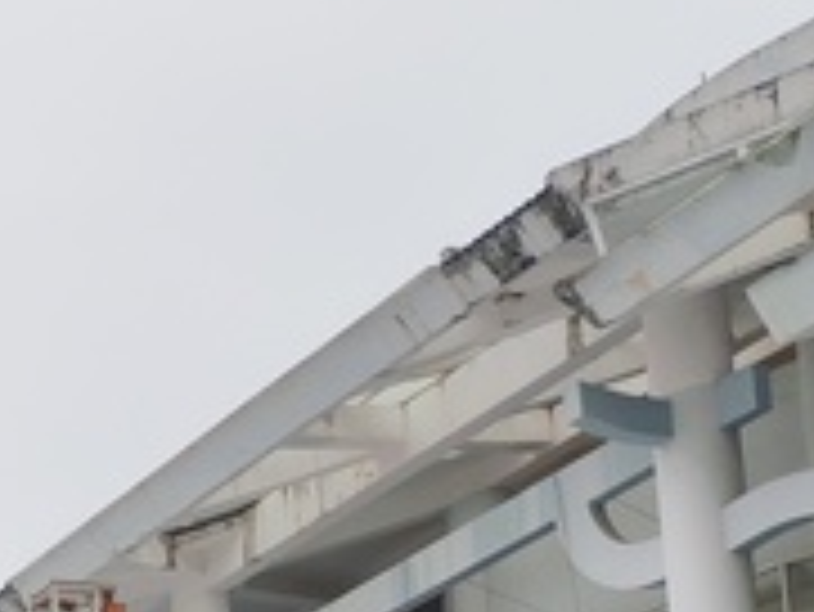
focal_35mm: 98
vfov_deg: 13.3
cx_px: -675
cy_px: 1177
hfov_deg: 16.5
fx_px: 2306
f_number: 1.75
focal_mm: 5.25
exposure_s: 1/271
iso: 100
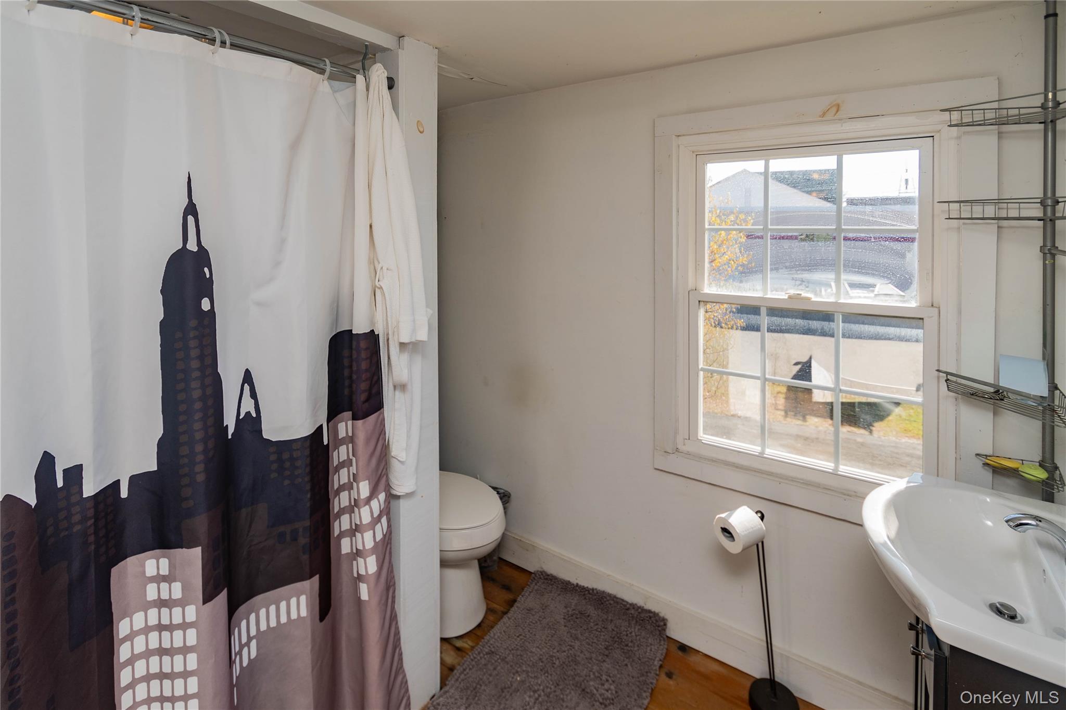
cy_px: 355
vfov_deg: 77.3
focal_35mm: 15
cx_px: 533
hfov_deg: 100.4
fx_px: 444
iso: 100
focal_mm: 10
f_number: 4
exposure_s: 1/160
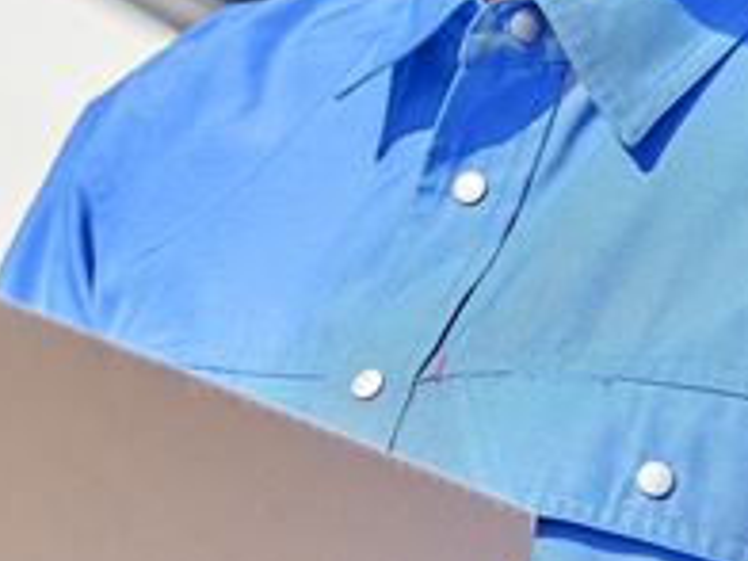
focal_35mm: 300
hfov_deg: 6.6
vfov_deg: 4.9
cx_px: 317
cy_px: -118
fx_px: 6483
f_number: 4.5
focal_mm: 85
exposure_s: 1/1000
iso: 200
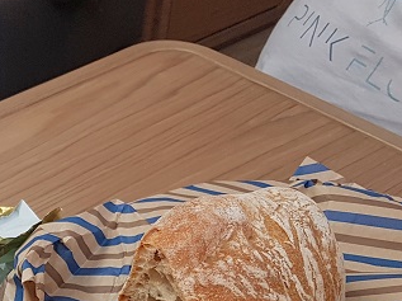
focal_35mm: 82
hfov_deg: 21.8
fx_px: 951
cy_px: 299
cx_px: -98
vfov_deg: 17.5
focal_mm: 4.2
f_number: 1.7
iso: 80
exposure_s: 1/50
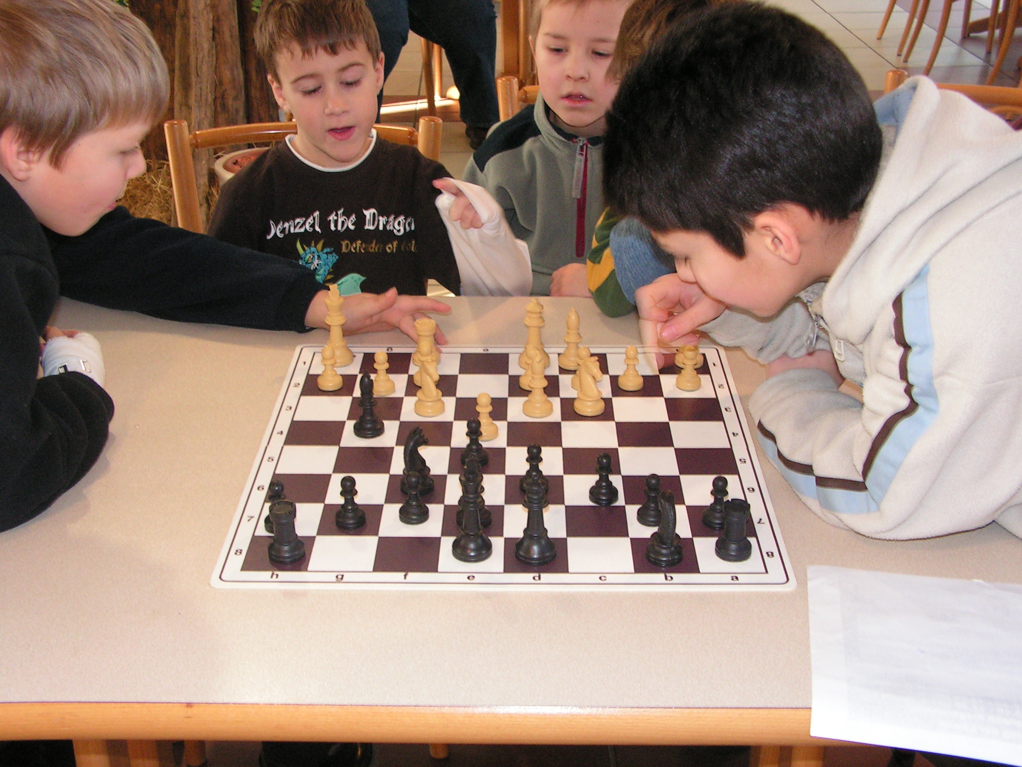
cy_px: 384
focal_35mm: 44
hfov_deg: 42.9
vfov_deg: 32.9
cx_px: 511
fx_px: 1299
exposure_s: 1/40
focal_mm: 7.4
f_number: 3.2
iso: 200
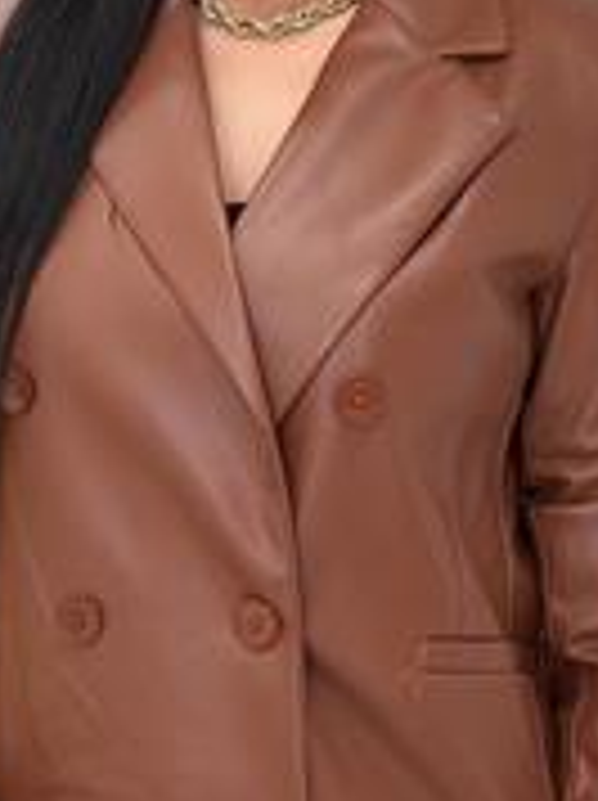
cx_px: 139
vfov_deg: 13.7
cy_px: 461
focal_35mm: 144
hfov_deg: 10.3
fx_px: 3325
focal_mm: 6.86
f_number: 1.78
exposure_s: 1/171
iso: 100
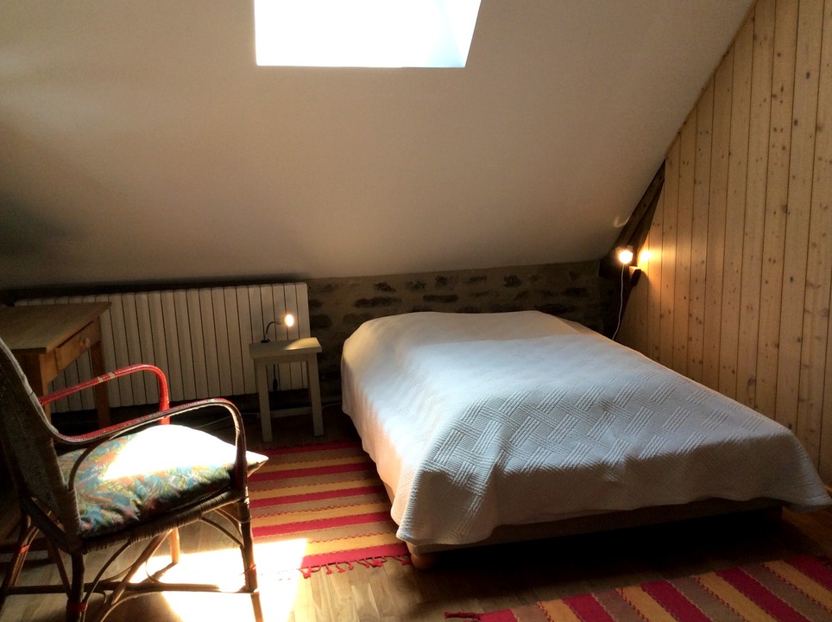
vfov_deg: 41.7
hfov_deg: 54.0
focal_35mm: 34
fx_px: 816
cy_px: 321
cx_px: 441
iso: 50
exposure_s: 1/120
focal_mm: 3.3
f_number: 2.4
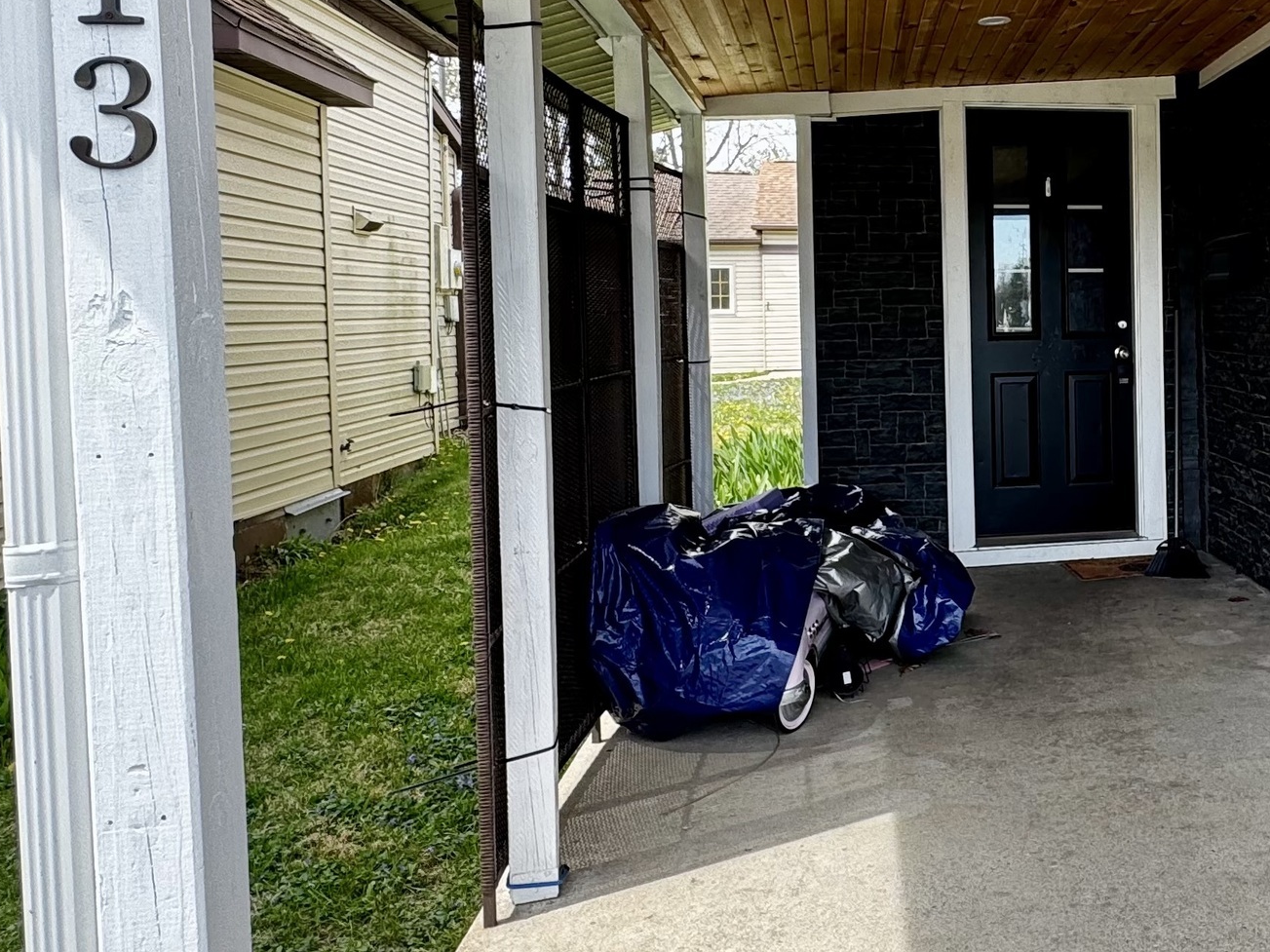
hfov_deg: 50.1
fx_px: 1211
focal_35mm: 33
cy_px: 345
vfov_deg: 42.5
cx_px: 1108
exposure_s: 1/168
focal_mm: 2.22
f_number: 2.2
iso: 40
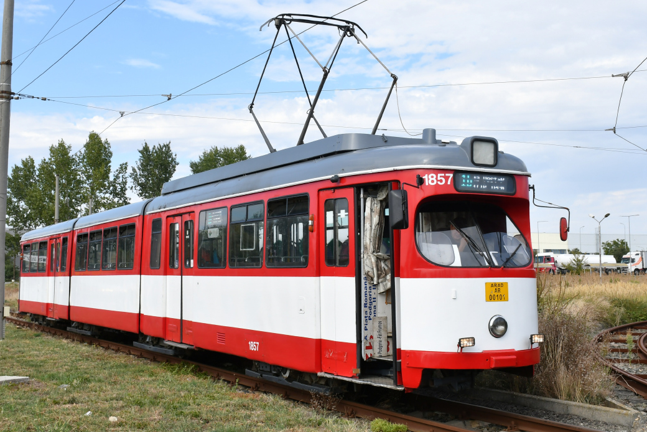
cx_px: 330
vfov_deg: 29.8
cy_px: 175
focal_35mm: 45
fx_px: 809
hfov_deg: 43.6
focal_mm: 24
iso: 200
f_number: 7.1
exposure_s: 1/500
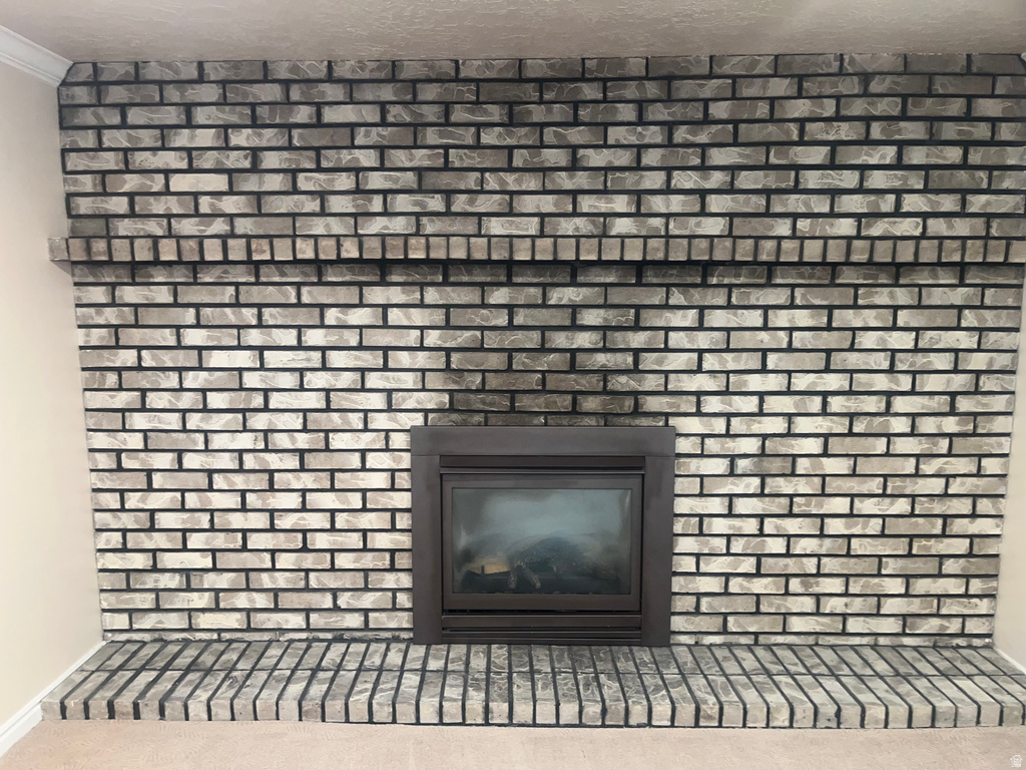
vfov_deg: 53.1
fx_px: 771
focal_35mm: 26
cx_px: 513
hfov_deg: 67.3
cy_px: 385
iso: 80
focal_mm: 5.1
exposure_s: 1/15
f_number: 1.6
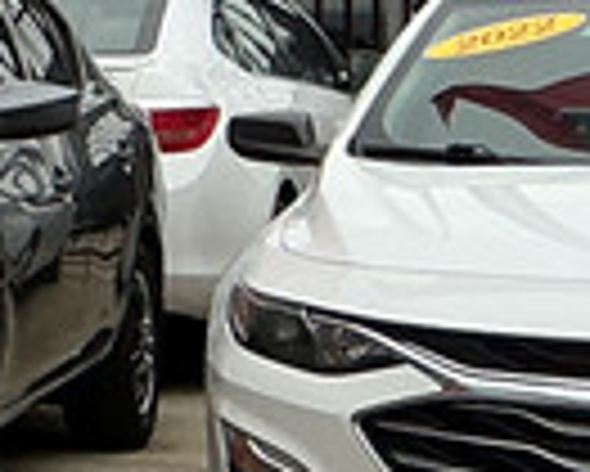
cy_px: -216
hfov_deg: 7.2
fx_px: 3862
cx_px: -1527
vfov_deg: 6.9
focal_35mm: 221
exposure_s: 1/287
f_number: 1.8
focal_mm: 3
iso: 25
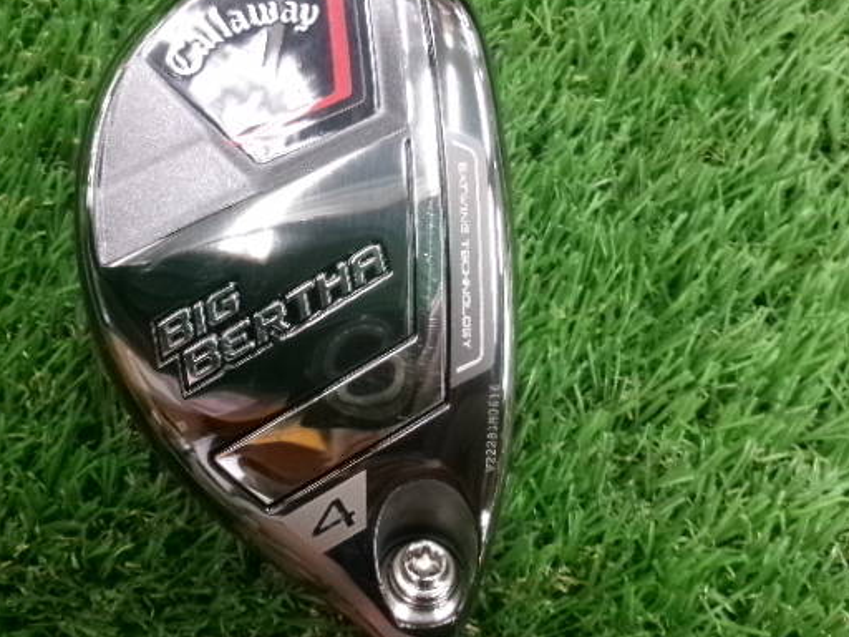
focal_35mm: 35
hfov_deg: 52.4
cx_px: 353
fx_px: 858
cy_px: 320
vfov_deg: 40.7
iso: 800
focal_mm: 5.1
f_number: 3.9
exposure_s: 1/34
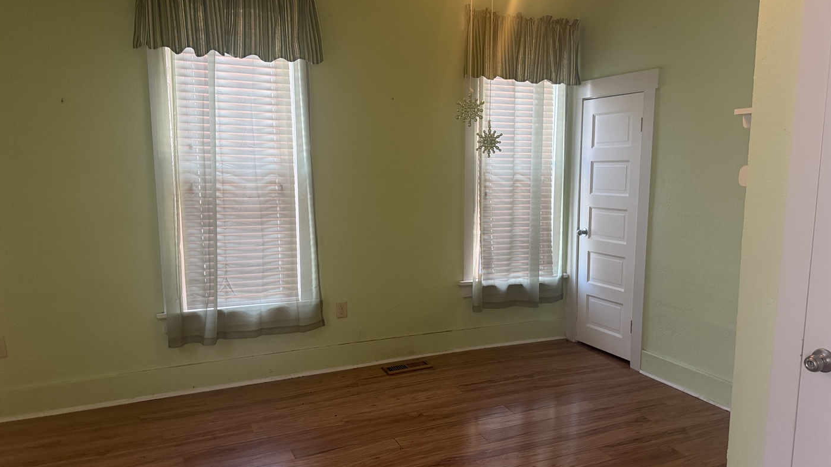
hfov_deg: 69.9
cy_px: 248
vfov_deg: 42.8
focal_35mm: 27
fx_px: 595
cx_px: 424
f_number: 1.78
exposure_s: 1/60
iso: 400
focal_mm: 6.76
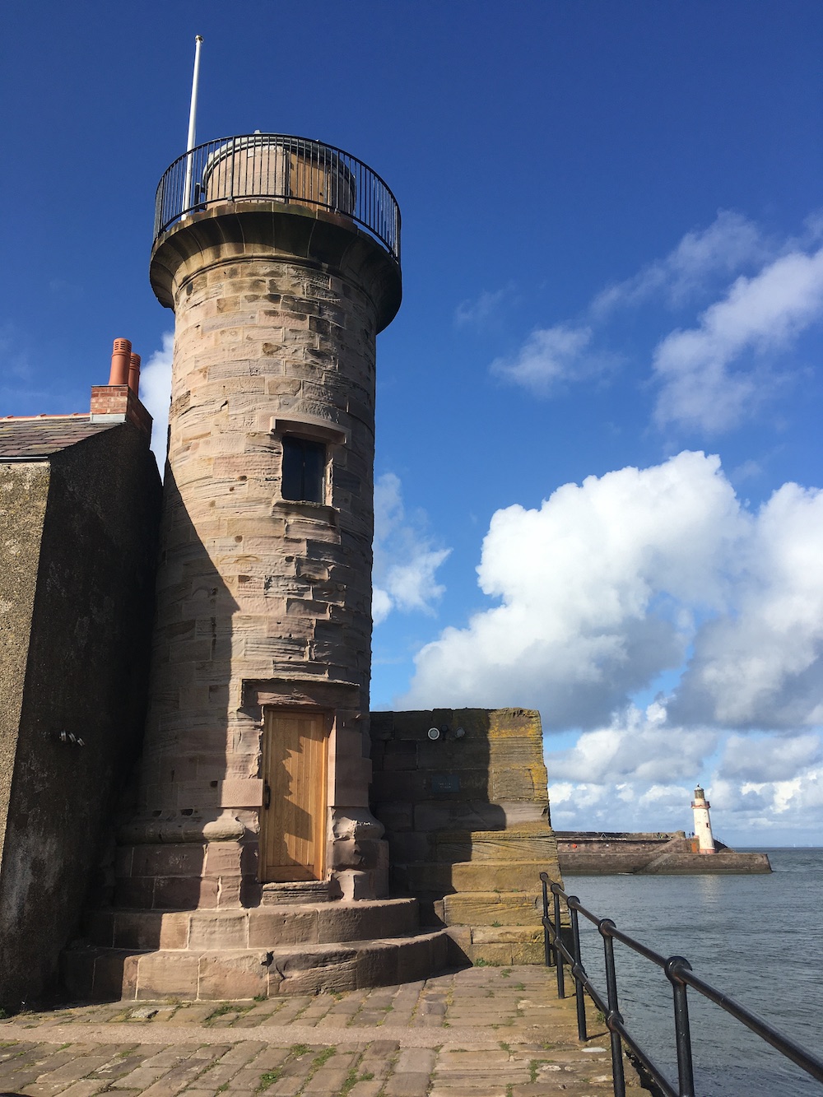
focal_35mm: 29
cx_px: 412
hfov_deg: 48.2
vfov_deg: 61.7
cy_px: 548
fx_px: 919
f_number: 2.2
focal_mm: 4.15
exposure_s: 1/1832
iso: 25
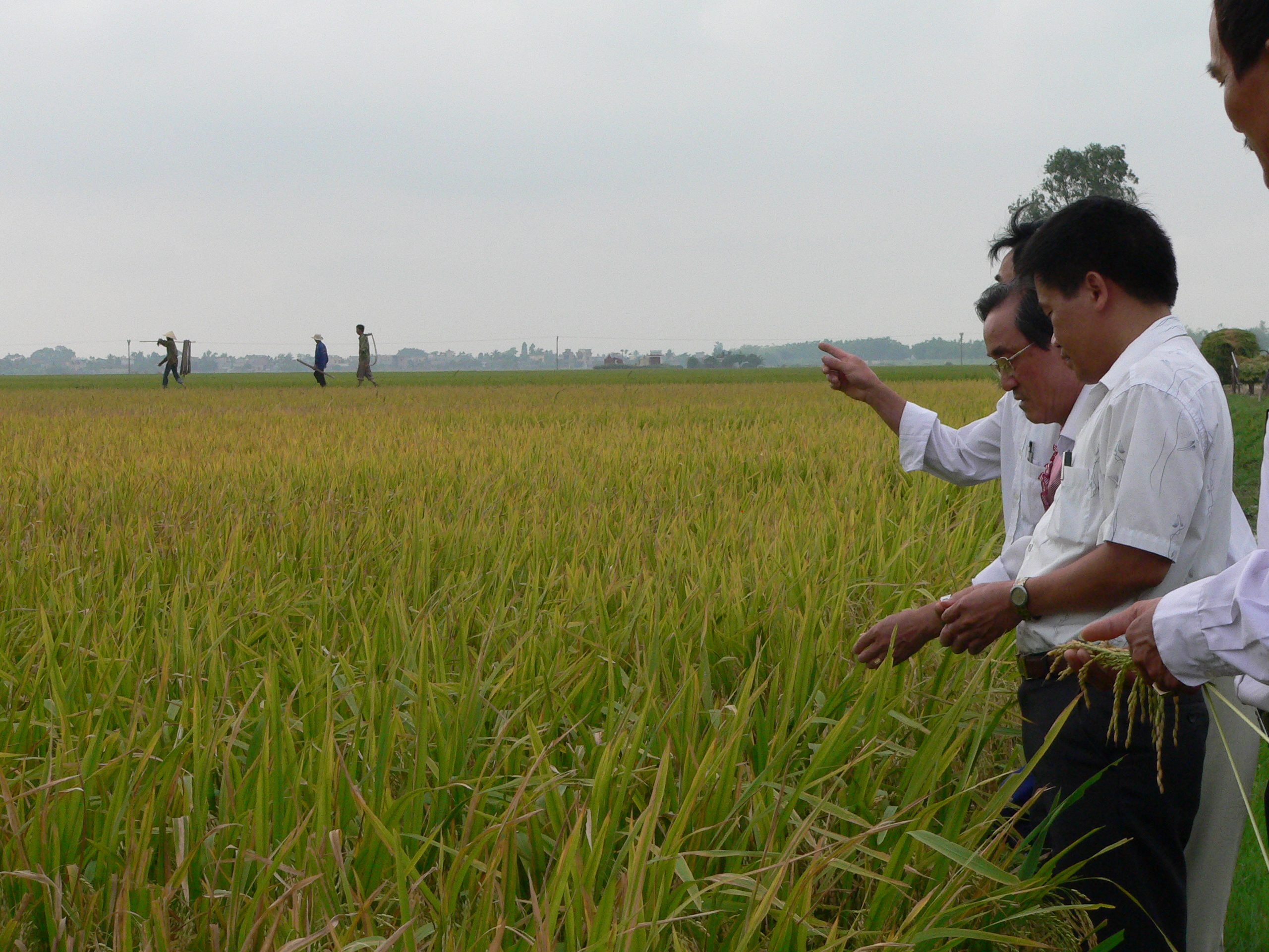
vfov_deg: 16.4
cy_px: 476
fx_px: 3299
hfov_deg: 21.8
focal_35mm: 90
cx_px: 634
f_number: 5.6
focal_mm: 15
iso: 200
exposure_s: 1/1000
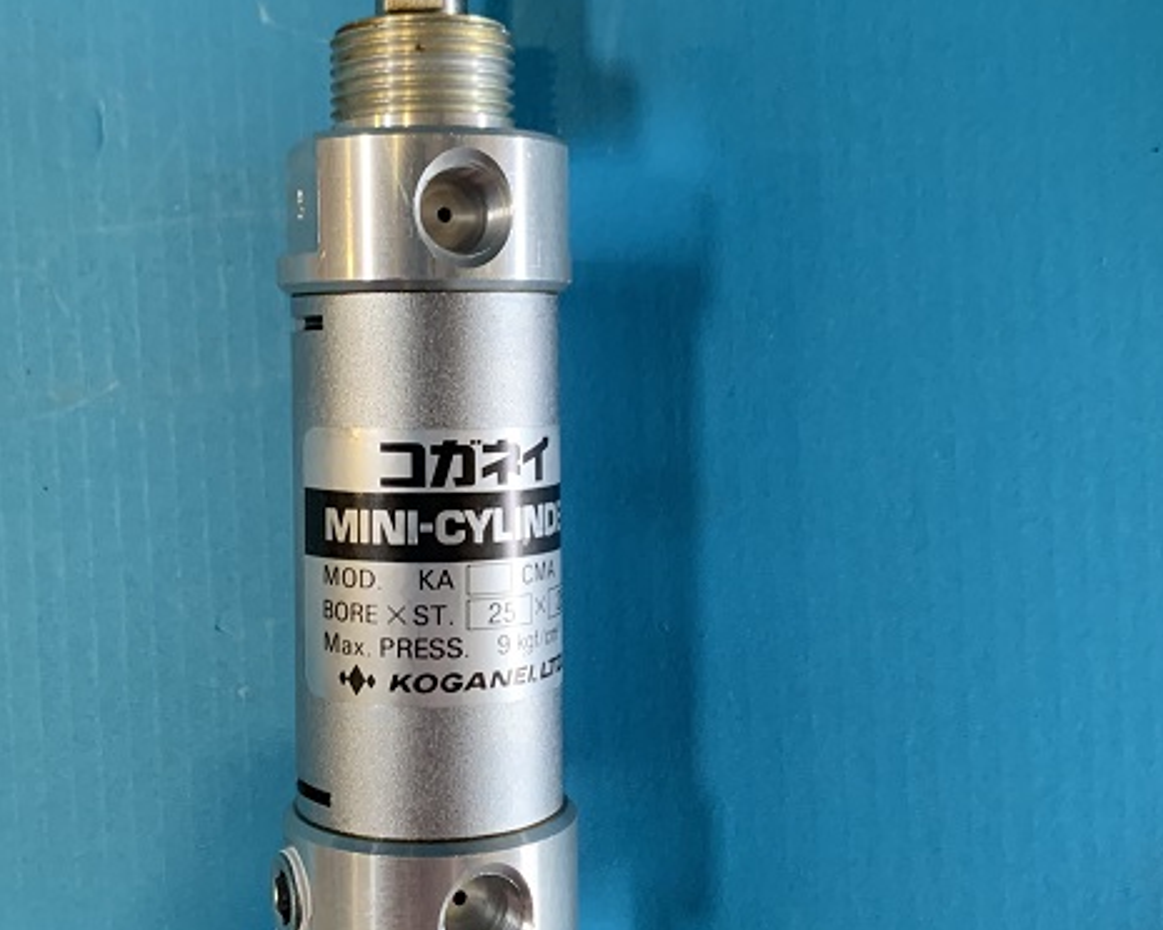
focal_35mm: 44
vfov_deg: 34.1
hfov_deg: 41.8
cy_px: 426
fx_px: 1514
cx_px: 471
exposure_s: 1/53
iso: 400
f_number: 1.8
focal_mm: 4.25
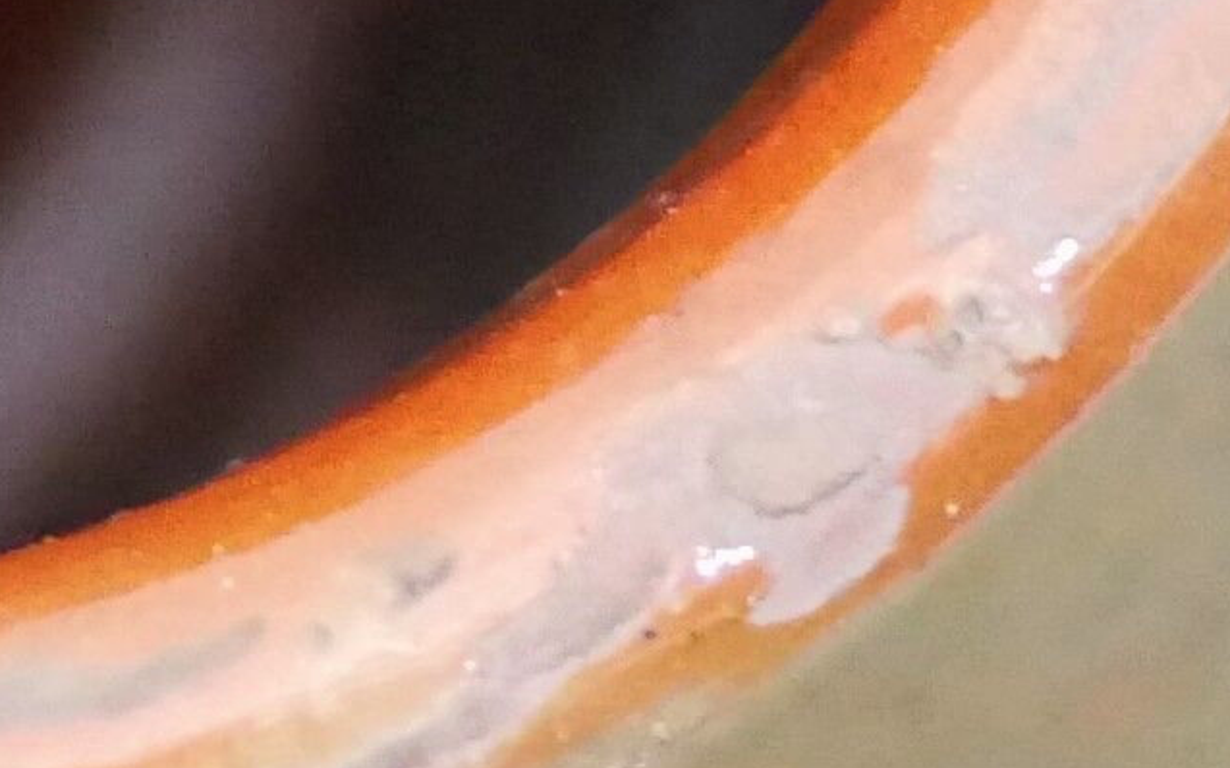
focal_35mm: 306
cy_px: -1360
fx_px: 10257
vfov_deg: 4.2
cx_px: -962
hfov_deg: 6.7
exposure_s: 1/20
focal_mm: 20
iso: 3200
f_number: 1.7
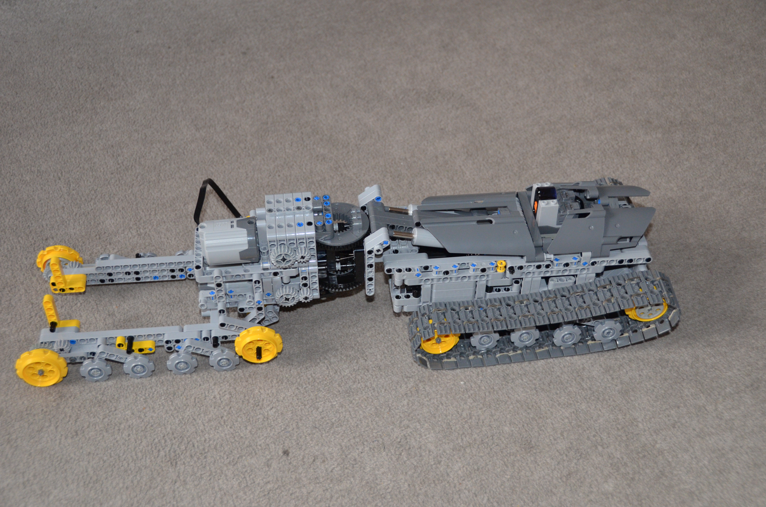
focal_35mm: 46
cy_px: 254
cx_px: 383
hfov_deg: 42.4
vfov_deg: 28.8
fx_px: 987
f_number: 4
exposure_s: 1/60
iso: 800
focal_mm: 31
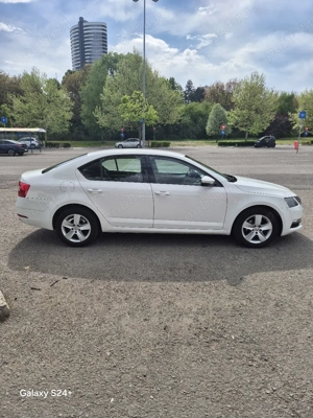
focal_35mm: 23
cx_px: 156
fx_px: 277
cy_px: 209
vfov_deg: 73.9
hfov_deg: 58.9
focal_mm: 5.4
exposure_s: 1/3333
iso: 25
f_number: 1.8
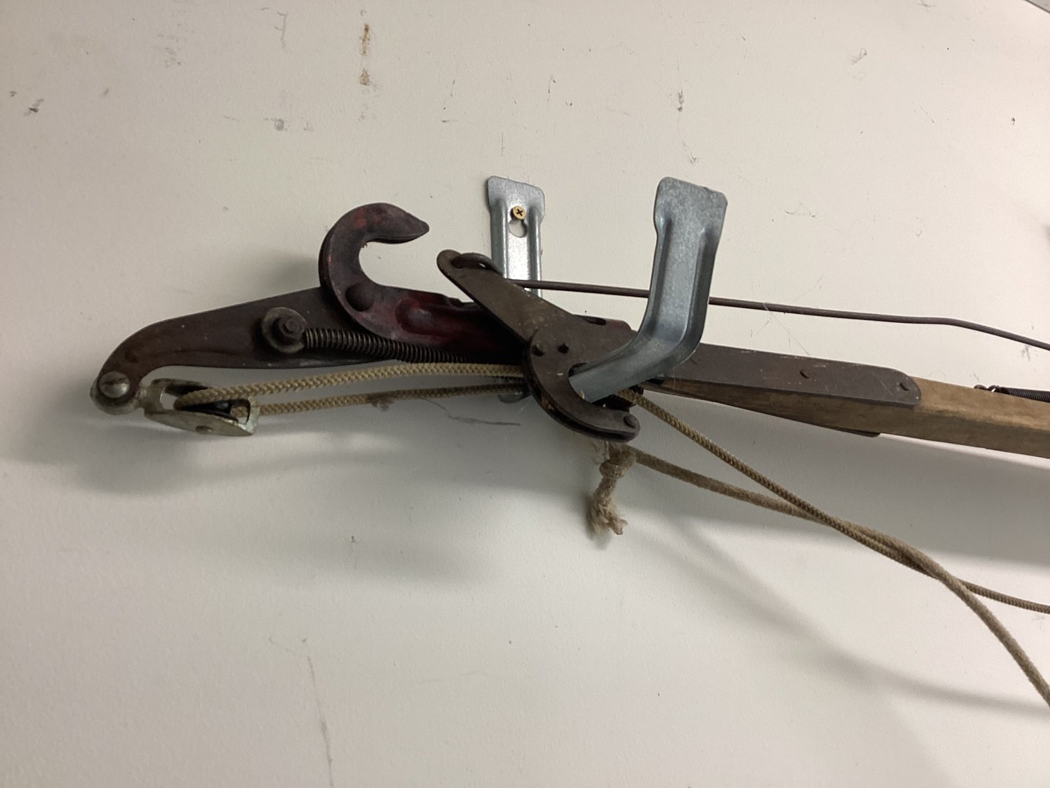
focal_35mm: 31
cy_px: 394
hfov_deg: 58.3
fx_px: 940
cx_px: 525
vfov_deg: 45.4
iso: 100
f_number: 2.4
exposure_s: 1/60
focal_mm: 3.3
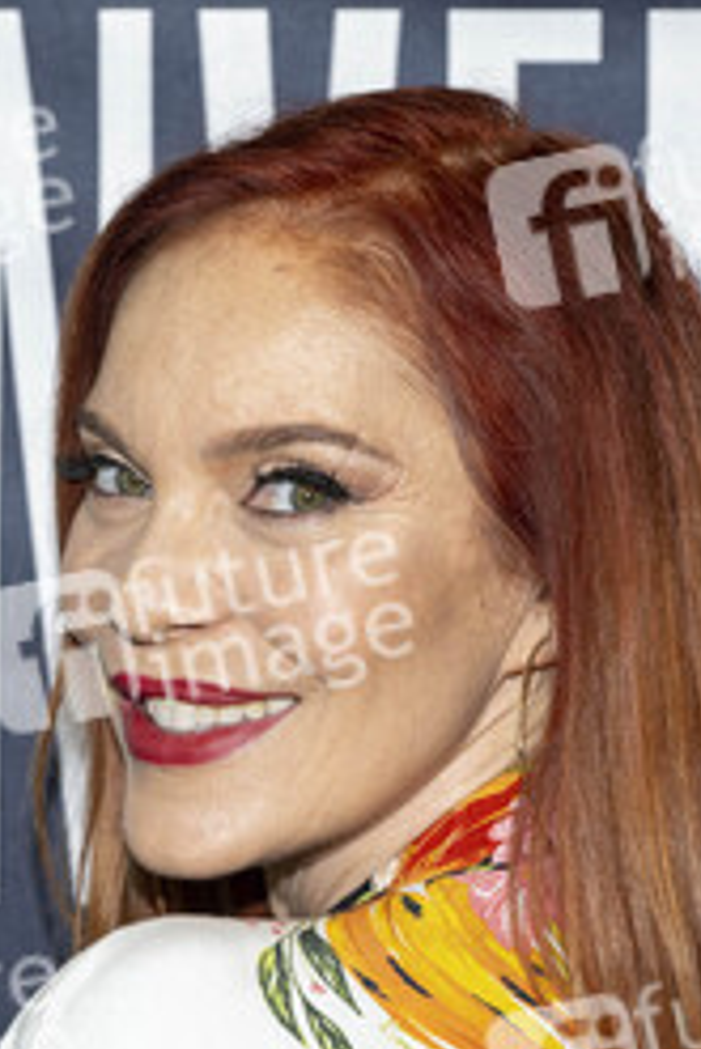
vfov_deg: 10.6
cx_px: 319
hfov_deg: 7.1
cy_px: 845
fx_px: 5658
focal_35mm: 194
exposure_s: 1/200
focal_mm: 120
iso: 800
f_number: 5.6
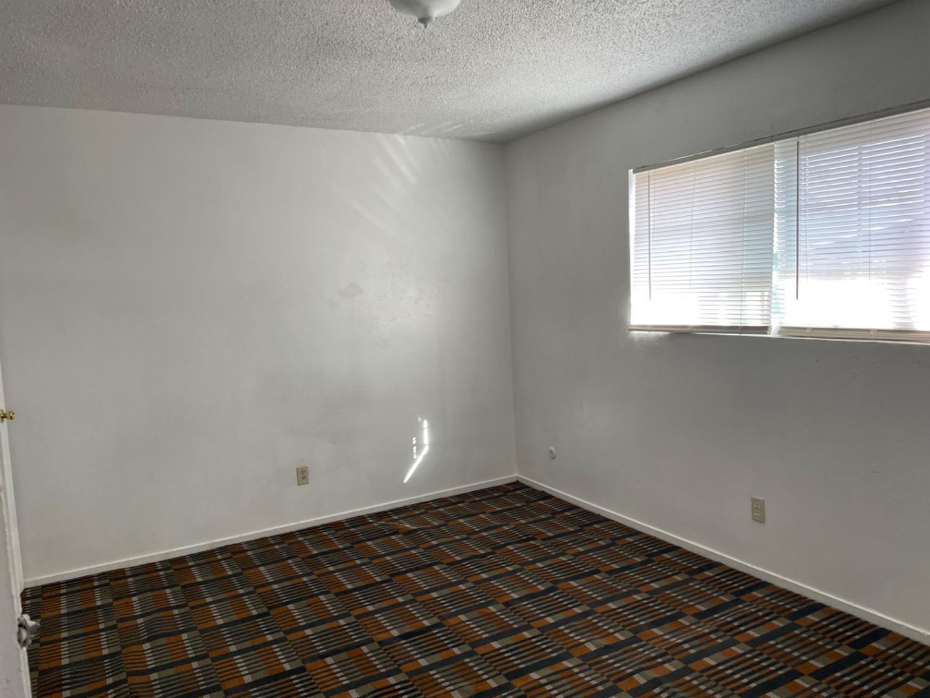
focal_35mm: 26
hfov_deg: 67.3
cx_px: 465
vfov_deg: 53.1
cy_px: 349
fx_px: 699
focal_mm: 4.2
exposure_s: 1/121
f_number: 1.6
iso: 125
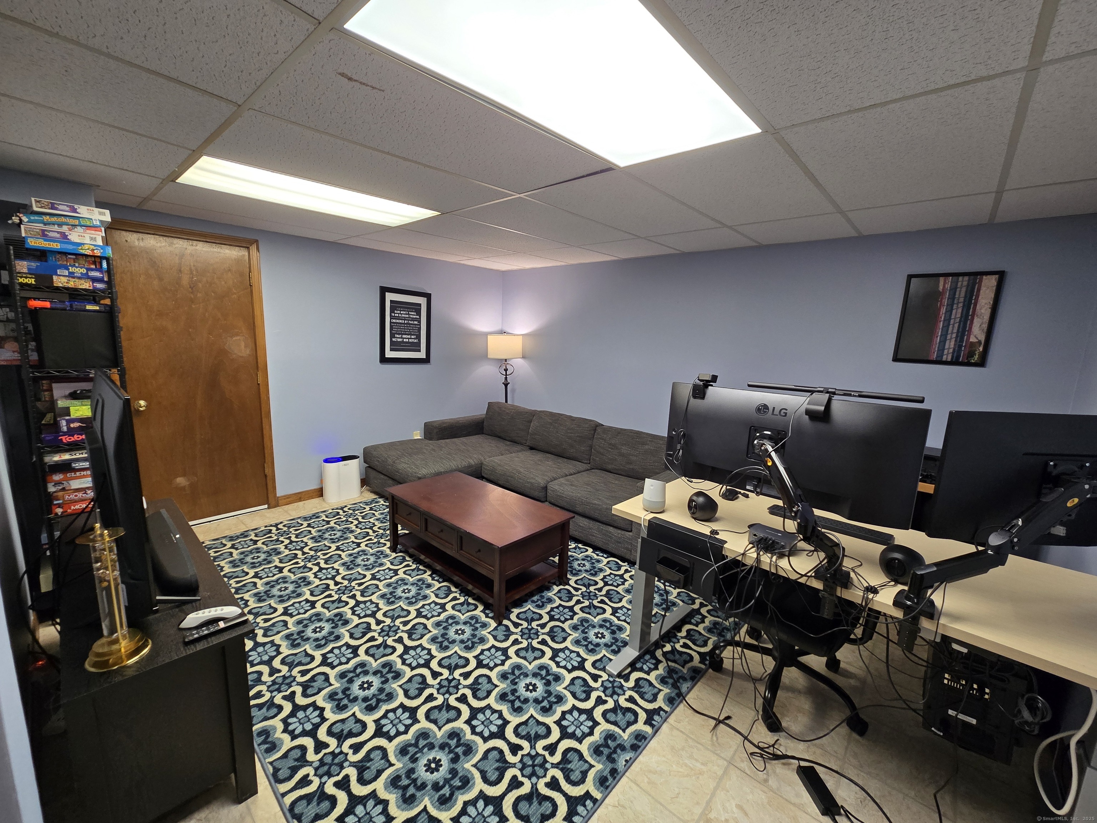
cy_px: 412
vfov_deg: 89.9
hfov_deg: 106.2
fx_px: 412
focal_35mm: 13
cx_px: 548
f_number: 2.2
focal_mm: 2.2
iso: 125
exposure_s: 1/50
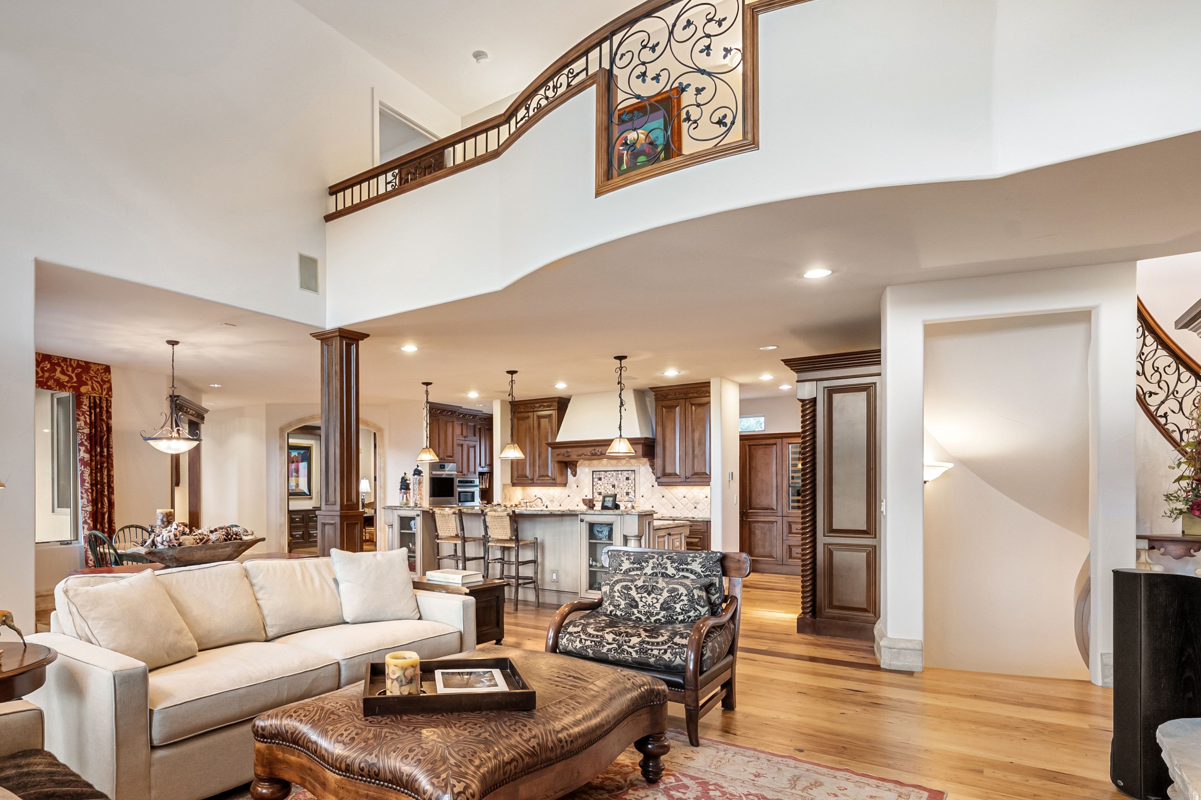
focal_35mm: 21
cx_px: 414
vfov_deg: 58.9
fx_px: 701
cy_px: 492
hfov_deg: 78.9
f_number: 8
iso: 1000
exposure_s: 1/8
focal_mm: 16
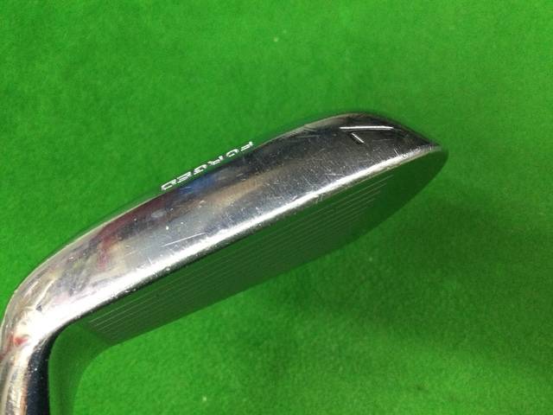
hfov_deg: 58.4
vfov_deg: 45.4
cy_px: 208
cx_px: 276
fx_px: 495
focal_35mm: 31
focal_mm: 3.3
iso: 160
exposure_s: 1/30
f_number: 2.4
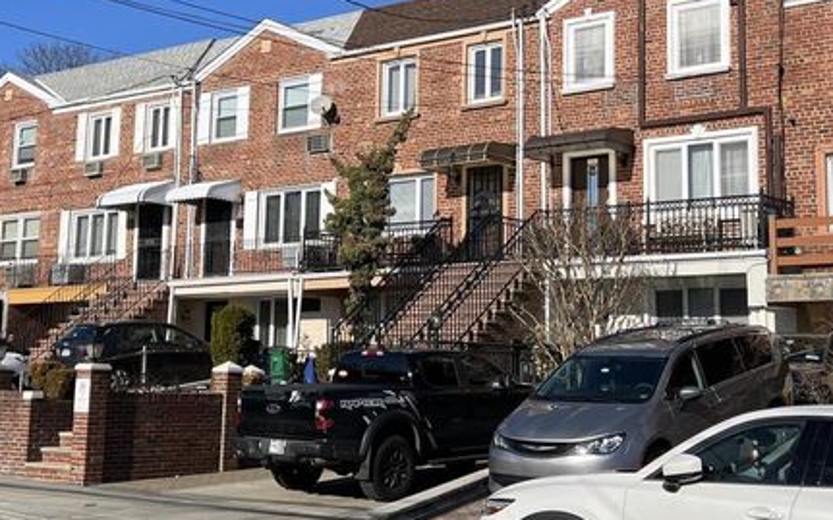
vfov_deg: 32.6
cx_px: 352
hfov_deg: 51.4
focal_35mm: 38
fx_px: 862
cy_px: 101
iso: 50
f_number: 1.5
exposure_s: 1/6211
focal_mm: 5.7
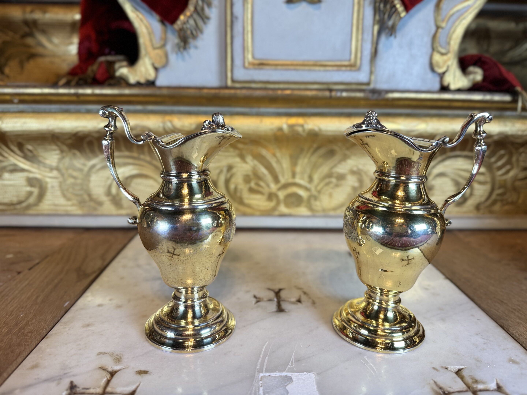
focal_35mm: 24
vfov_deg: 56.8
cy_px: 198
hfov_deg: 71.6
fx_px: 365
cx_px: 264
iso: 125
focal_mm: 6.76
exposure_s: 1/100
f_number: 1.78
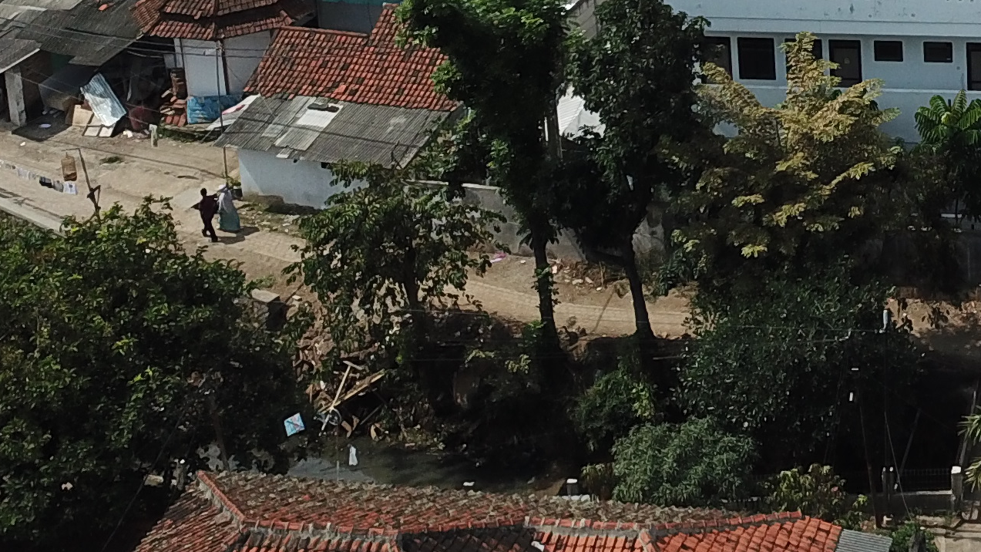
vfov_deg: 12.4
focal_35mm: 89
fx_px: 2315
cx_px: 1329
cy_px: -442
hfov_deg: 21.3
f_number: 2.2
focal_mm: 4.73
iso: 100
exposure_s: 1/1883
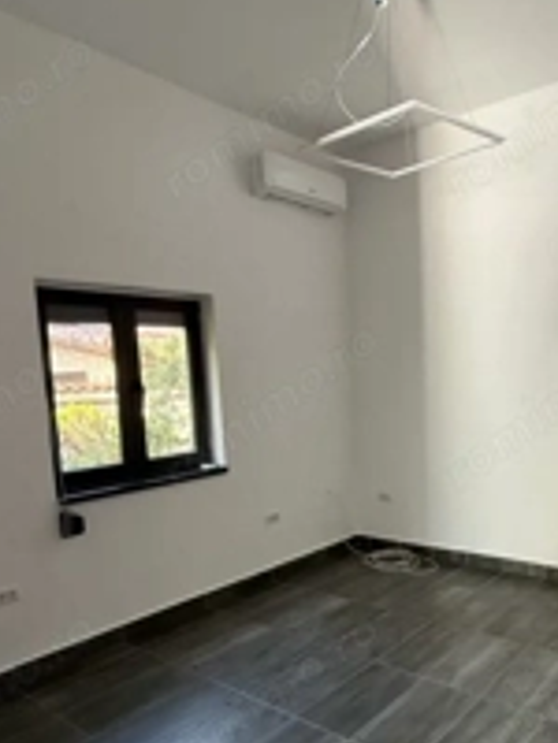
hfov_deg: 49.3
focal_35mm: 28
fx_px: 602
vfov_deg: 62.8
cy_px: 450
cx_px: 350
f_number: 2.2
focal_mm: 2.22
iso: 250
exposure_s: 1/99
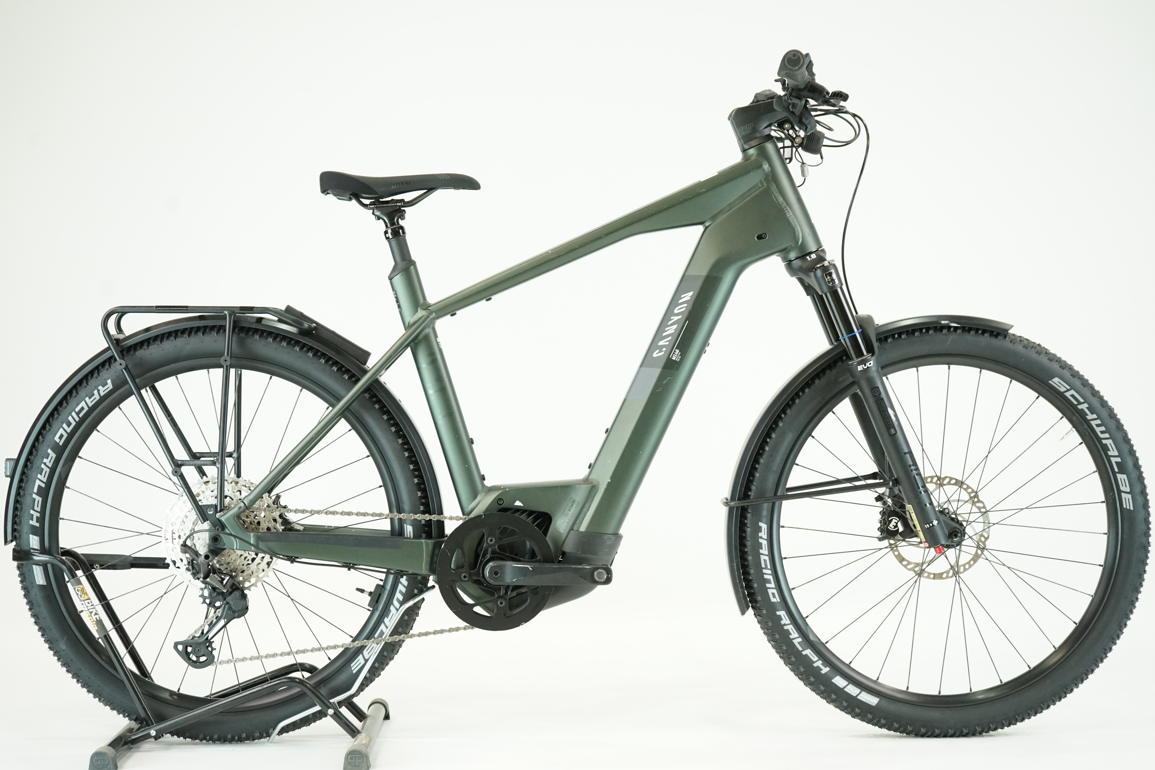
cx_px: 578
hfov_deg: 36.9
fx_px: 1732
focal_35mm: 54
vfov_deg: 25.1
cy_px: 385
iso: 2500
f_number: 5.6
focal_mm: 54
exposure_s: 1/200
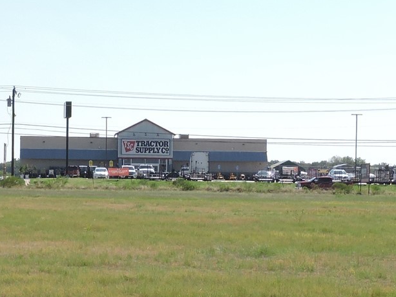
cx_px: 108
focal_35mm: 117
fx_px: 1338
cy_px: 252
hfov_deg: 16.8
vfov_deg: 12.6
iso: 100
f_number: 3.3
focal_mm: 6.2
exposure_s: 1/1250
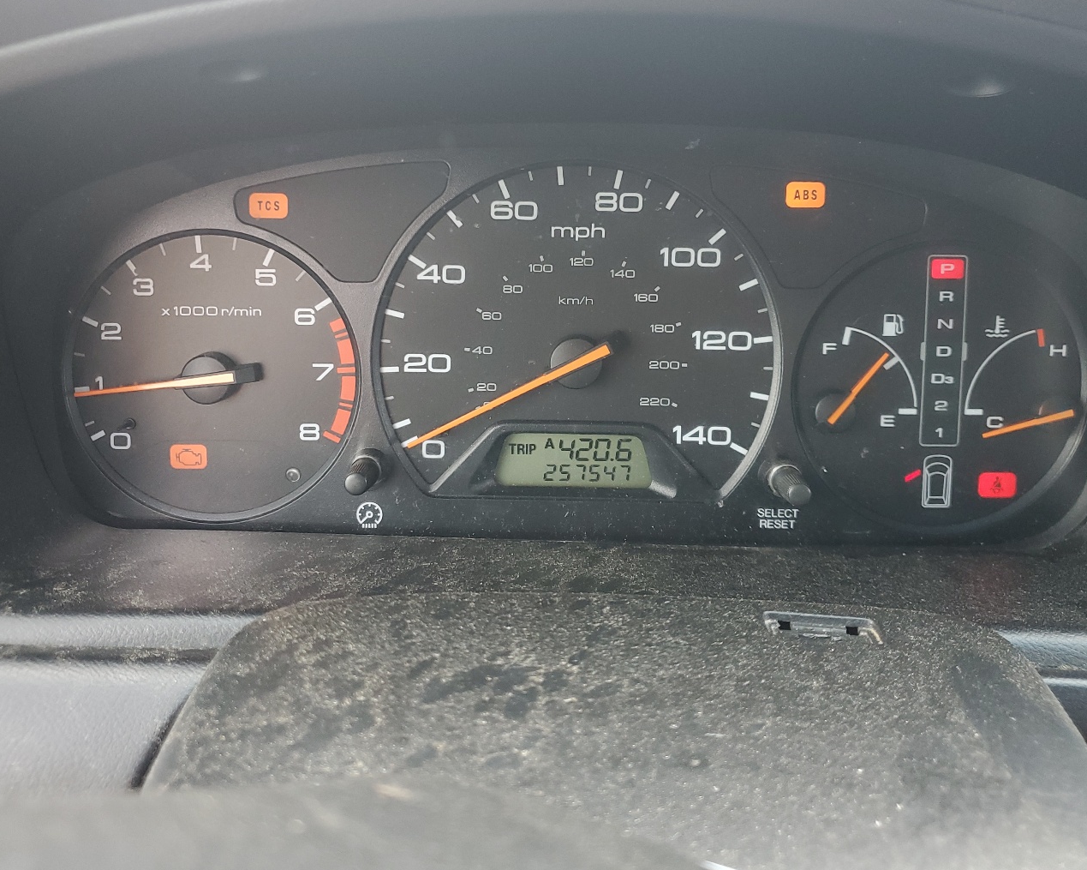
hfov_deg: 55.6
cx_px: 515
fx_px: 1029
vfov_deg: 45.7
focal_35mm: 32
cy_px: 375
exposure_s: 1/120
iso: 76
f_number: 1.5
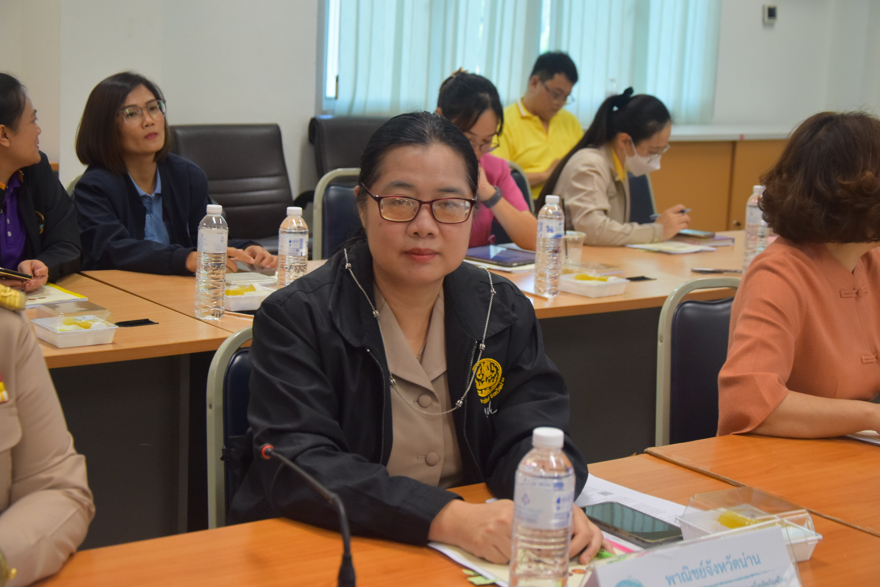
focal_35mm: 63
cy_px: 294
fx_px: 1540
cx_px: 440
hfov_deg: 31.9
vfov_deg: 21.6
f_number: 4.8
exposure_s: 1/160
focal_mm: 42
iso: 1250
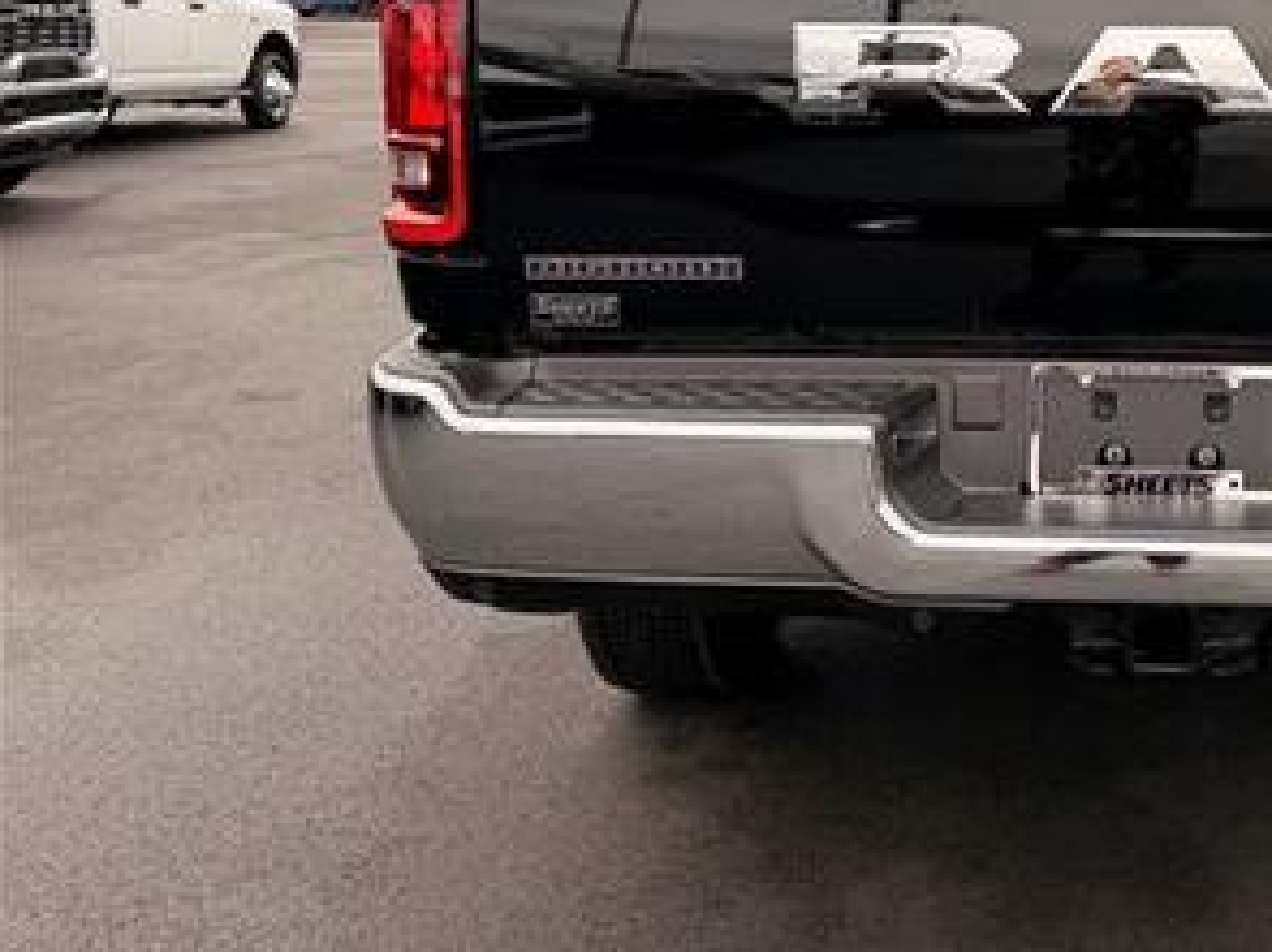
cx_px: 1082
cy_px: 181
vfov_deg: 34.0
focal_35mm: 41
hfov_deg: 42.9
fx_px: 1506
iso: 80
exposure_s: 1/504
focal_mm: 6.76
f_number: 1.78
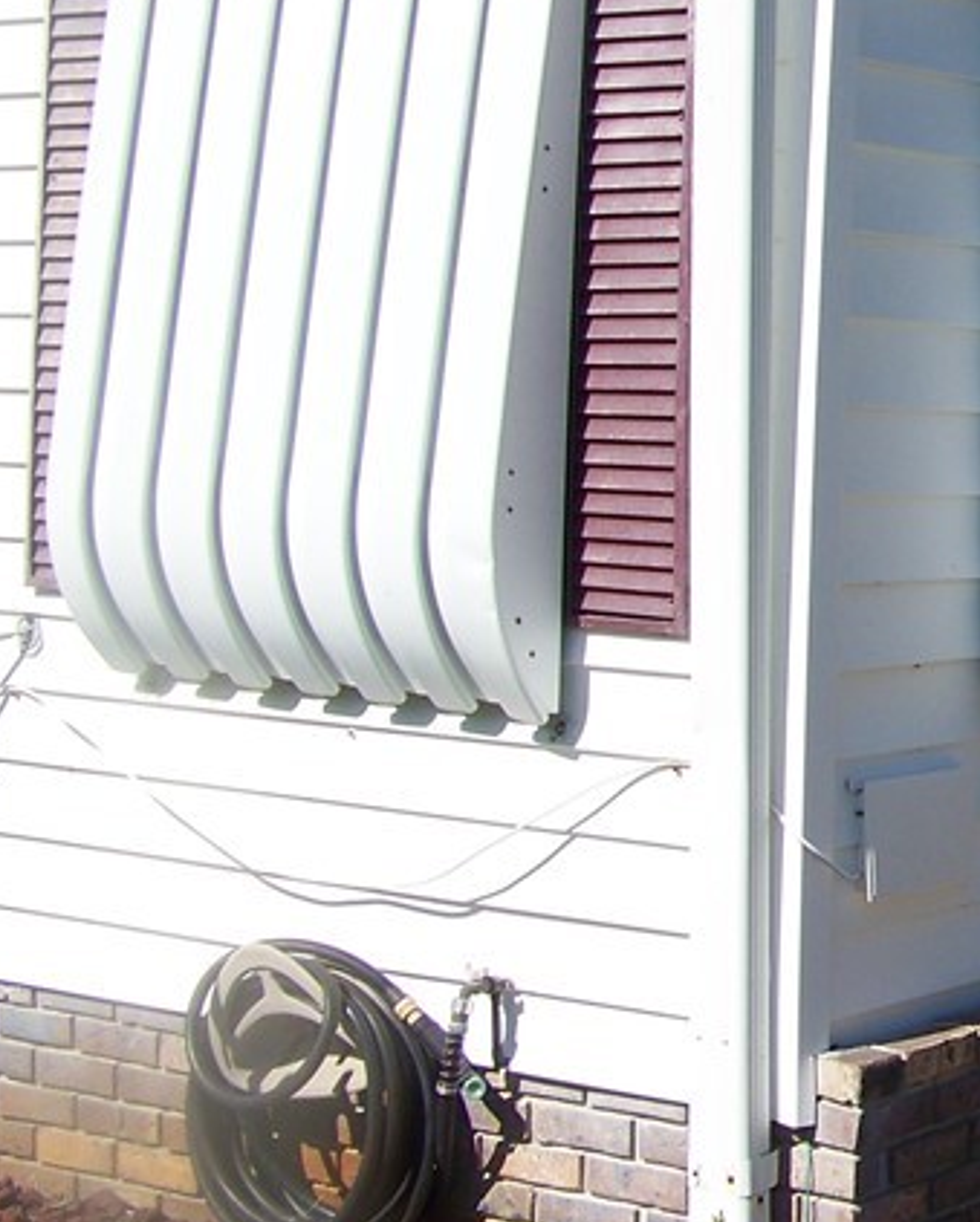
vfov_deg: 22.4
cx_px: 1399
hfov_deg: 16.7
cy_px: 396
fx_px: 3078
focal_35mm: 85
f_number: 4
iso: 64
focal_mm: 5.85
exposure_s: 1/500
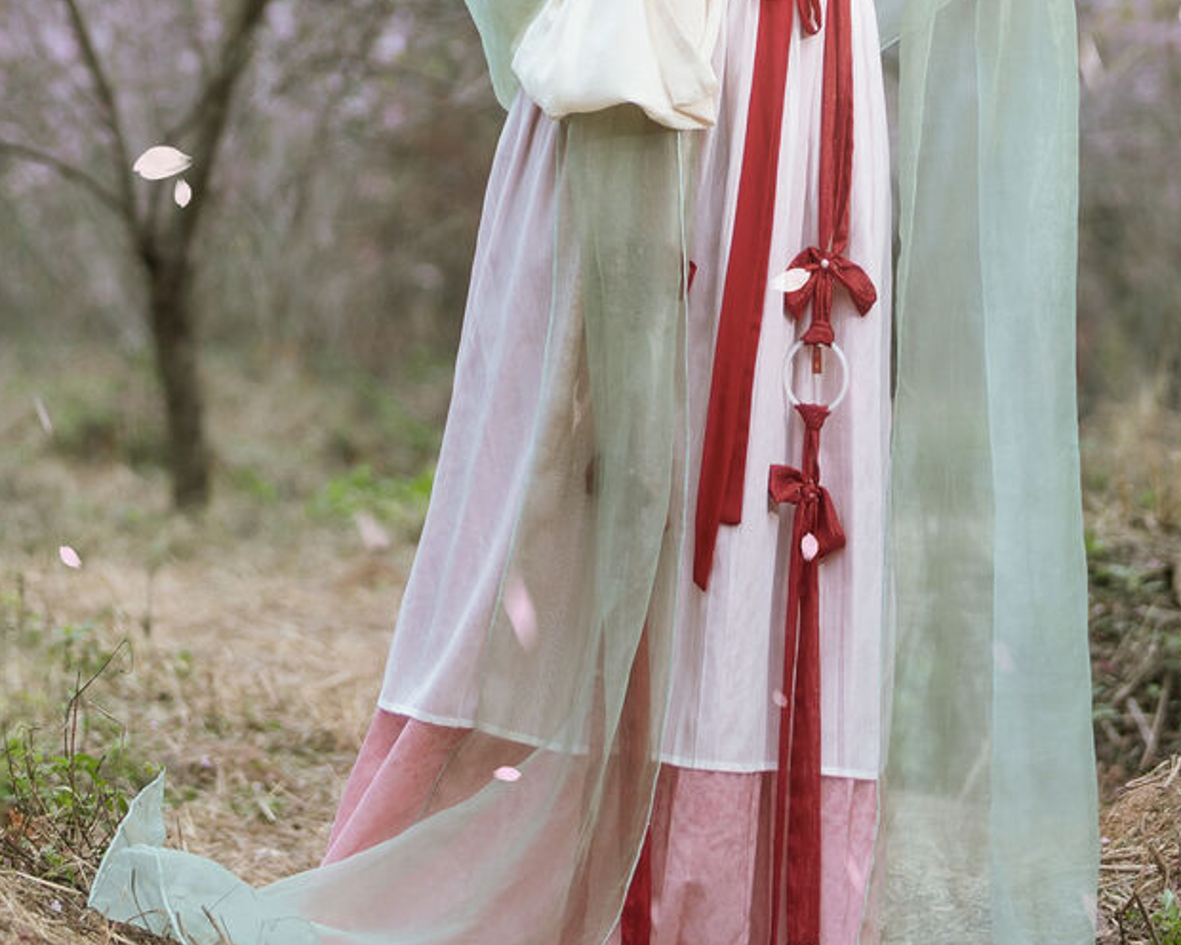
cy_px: -570
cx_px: 493
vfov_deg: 5.9
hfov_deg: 7.5
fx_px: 9053
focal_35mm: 259
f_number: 2.8
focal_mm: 95
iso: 125
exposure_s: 1/400
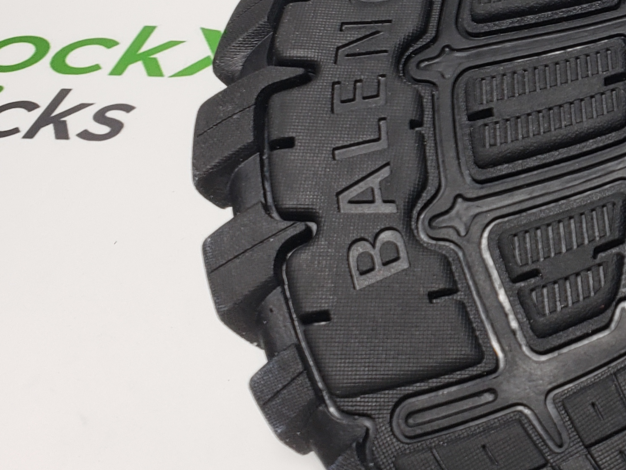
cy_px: 6
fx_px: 1284
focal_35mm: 71
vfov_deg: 20.1
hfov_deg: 24.2
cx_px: 803
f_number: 2.4
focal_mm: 4.3
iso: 50
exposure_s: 1/148
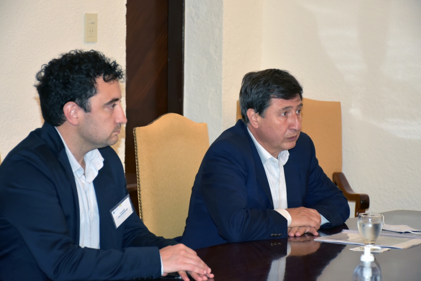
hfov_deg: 19.5
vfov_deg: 13.0
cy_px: 140
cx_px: 210
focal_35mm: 105
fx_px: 1228
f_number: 5
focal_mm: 70
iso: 800
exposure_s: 1/60
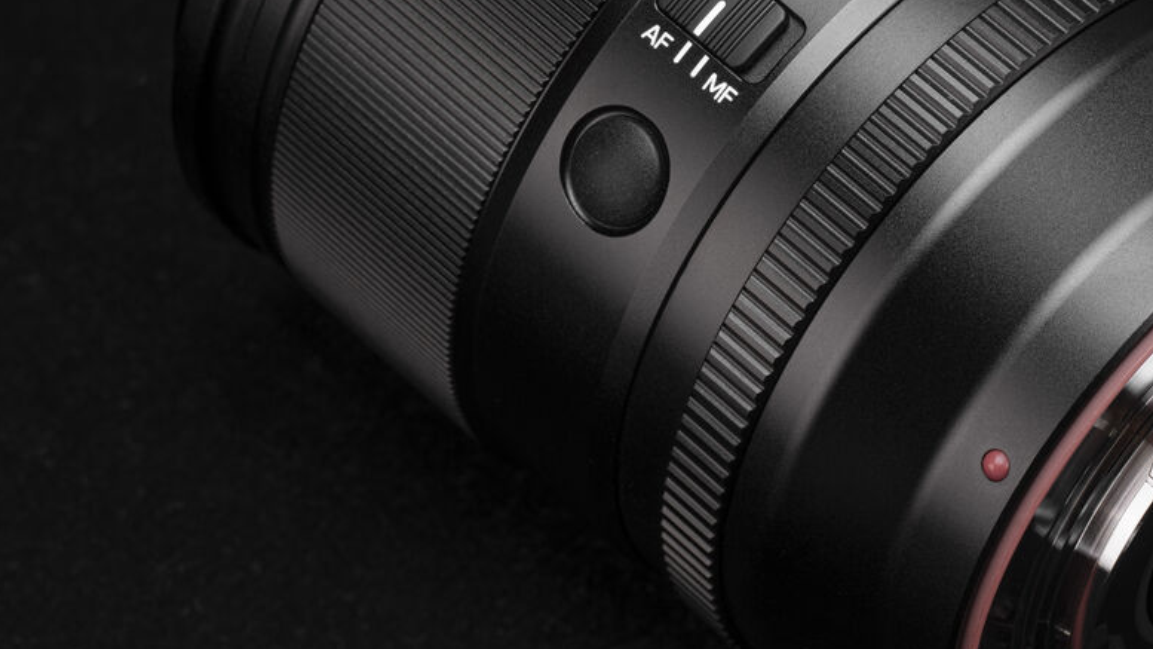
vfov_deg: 6.3
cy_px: -6
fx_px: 5839
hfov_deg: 11.3
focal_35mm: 191
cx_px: 686
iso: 100
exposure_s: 1/200
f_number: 14
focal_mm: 105
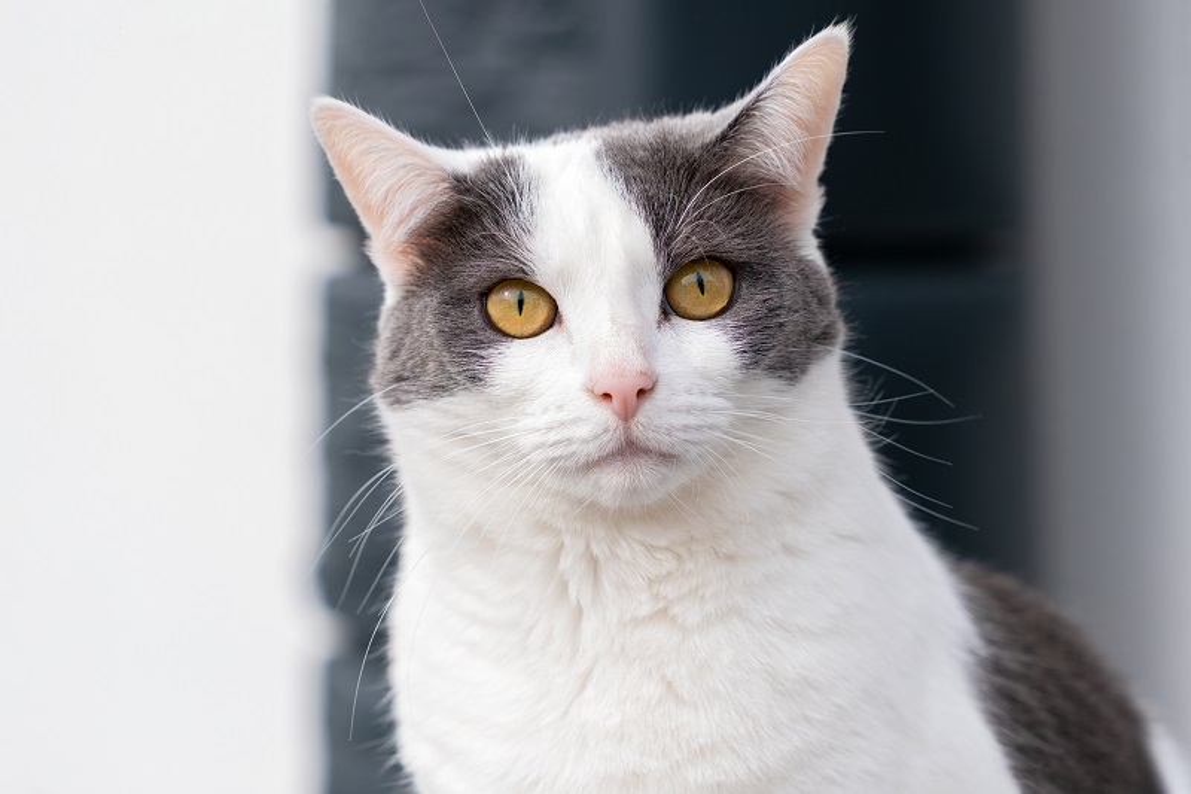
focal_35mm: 105
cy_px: 397
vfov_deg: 13.0
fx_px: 3473
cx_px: 596
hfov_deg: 19.5
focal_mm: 70
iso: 320
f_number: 4
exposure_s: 1/640
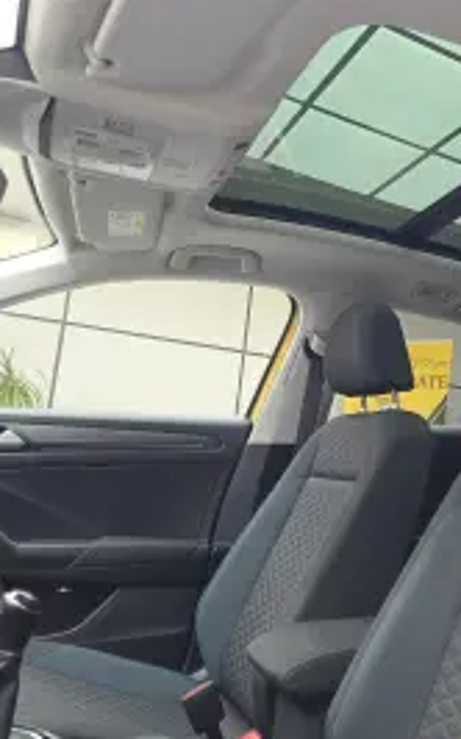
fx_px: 664
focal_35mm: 33
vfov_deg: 58.2
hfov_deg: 36.4
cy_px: 367
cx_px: 397
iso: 100
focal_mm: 6.25
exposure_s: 1/100
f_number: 1.7
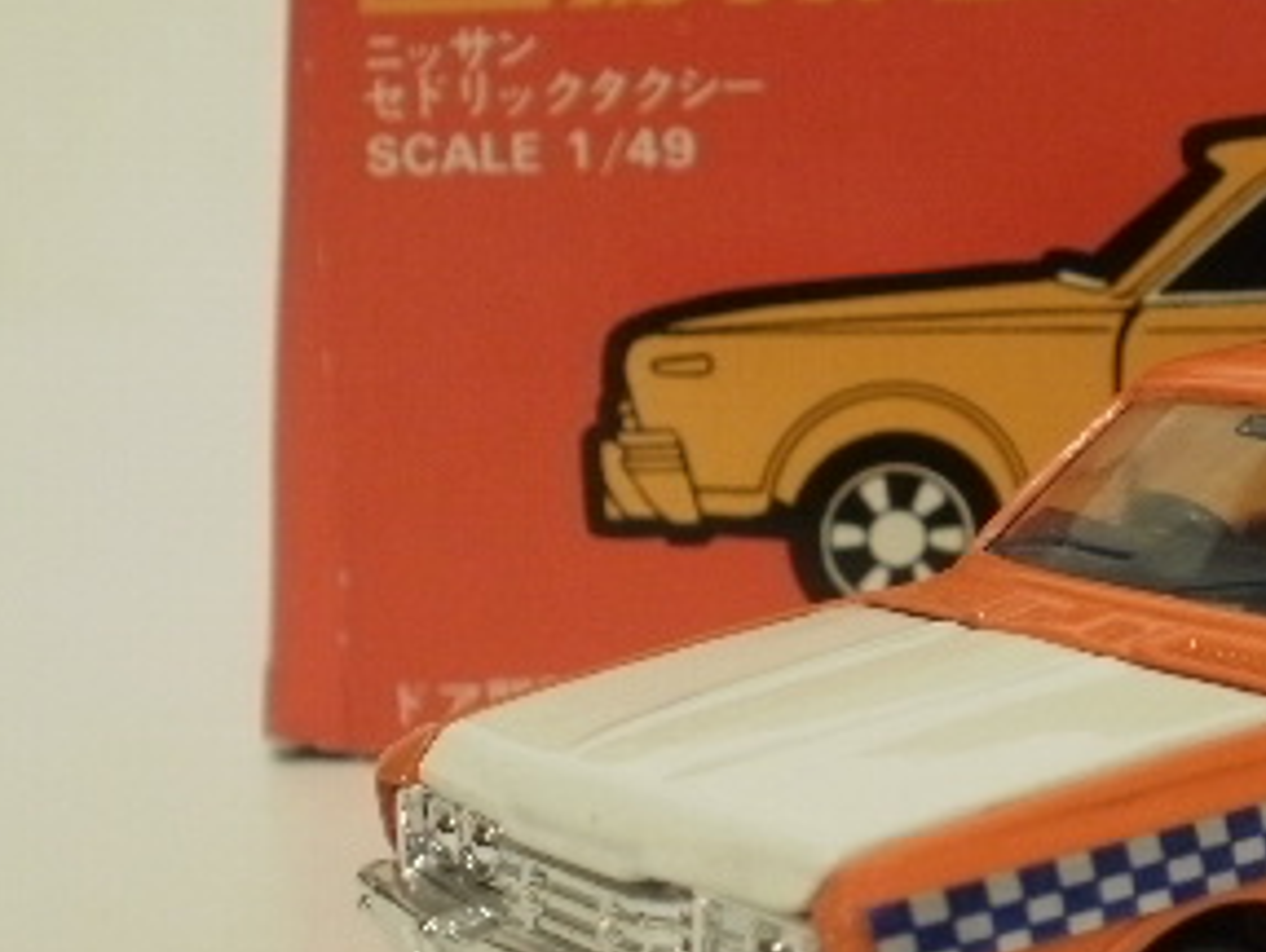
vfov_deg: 15.1
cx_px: 1367
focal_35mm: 98
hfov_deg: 19.2
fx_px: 3589
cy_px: 485
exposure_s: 1/13
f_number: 4
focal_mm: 7.7
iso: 125
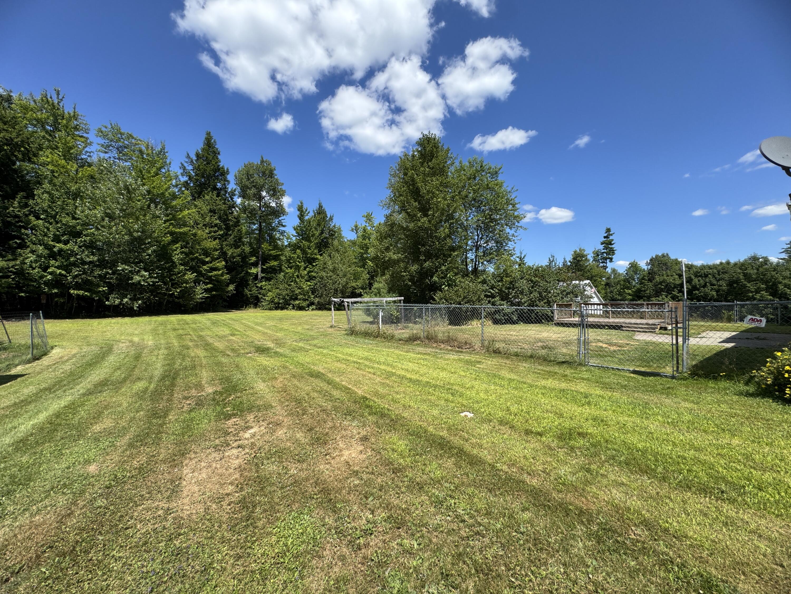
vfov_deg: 85.7
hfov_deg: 102.1
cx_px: 396
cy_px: 297
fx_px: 320
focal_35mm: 14
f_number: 2.2
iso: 50
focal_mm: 2.22
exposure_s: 1/1217
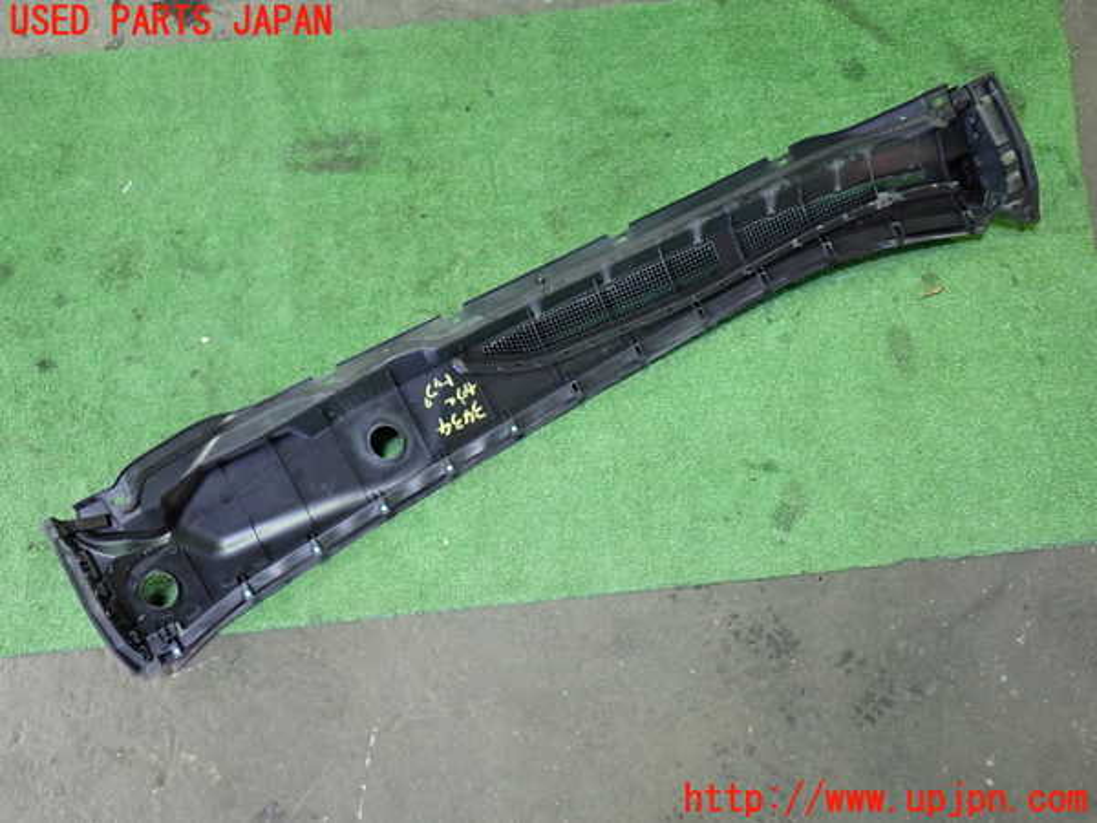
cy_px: 412
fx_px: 951
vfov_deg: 46.8
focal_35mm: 30
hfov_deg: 60.0
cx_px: 548
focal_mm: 5.4
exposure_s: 1/30
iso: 500
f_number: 2.3
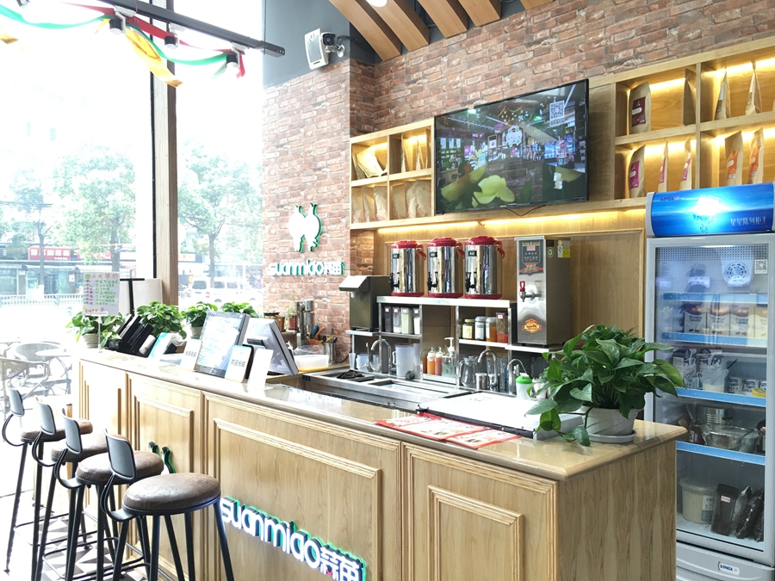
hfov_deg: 61.7
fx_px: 649
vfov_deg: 48.2
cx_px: 388
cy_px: 290
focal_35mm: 29
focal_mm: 4.15
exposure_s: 1/33
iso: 40
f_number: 2.2
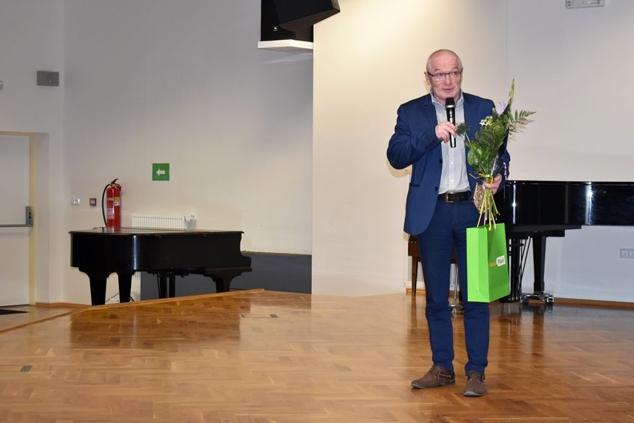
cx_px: 359
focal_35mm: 81
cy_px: 225
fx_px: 1419
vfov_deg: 16.9
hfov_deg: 25.2
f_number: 5
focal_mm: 45
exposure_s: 1/80
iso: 800
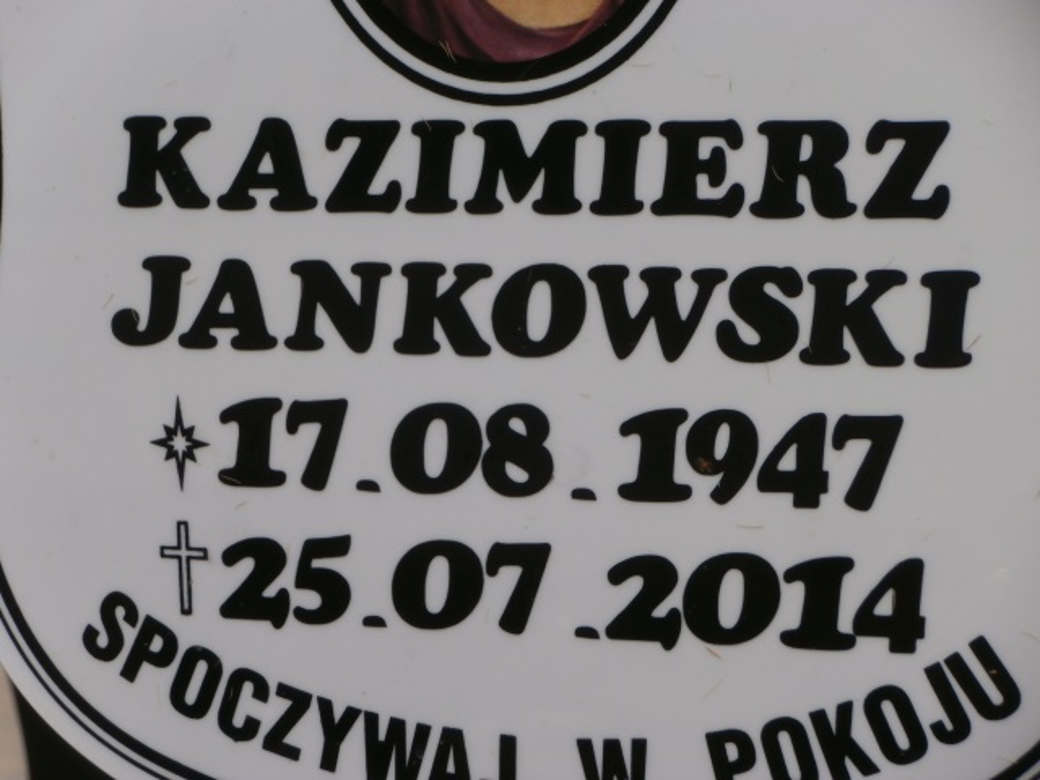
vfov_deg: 10.8
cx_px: 520
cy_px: 390
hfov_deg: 14.4
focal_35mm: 137
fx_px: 4116
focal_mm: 24.17
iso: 100
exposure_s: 1/1600
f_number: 5.7
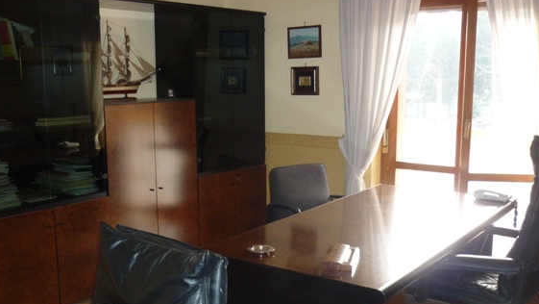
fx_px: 586
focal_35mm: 41
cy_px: 172
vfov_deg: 29.0
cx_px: 250
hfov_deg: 49.3
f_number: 2.8
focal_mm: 5.5
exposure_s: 1/30
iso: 250
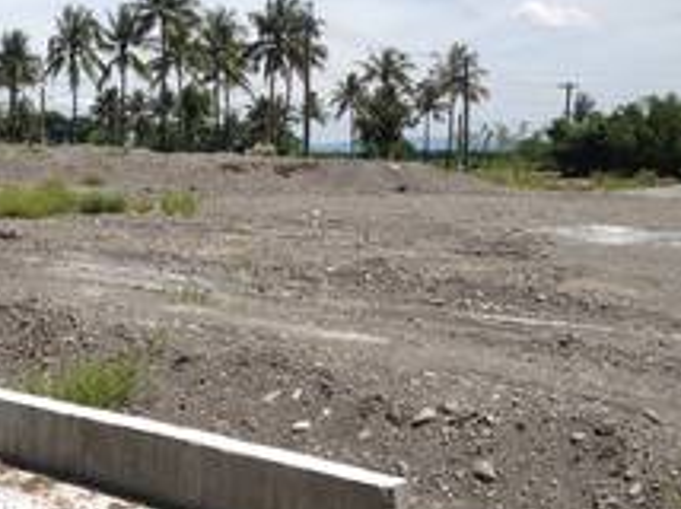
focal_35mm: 59
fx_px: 1159
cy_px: 213
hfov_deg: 32.4
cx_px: 213
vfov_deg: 24.7
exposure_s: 1/2123
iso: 50
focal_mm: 4.28
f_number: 2.4
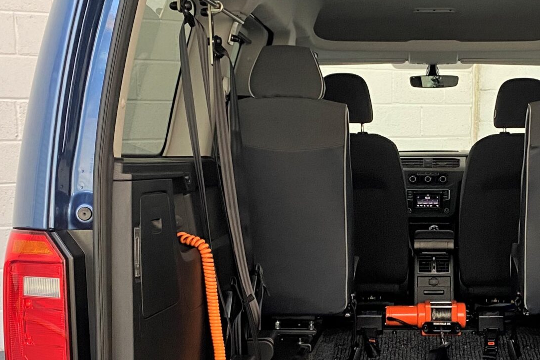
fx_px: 960
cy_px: 250
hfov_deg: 30.8
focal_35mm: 64
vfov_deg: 21.1
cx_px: 420
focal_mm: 4.25
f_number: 1.8
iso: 80
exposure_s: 1/50
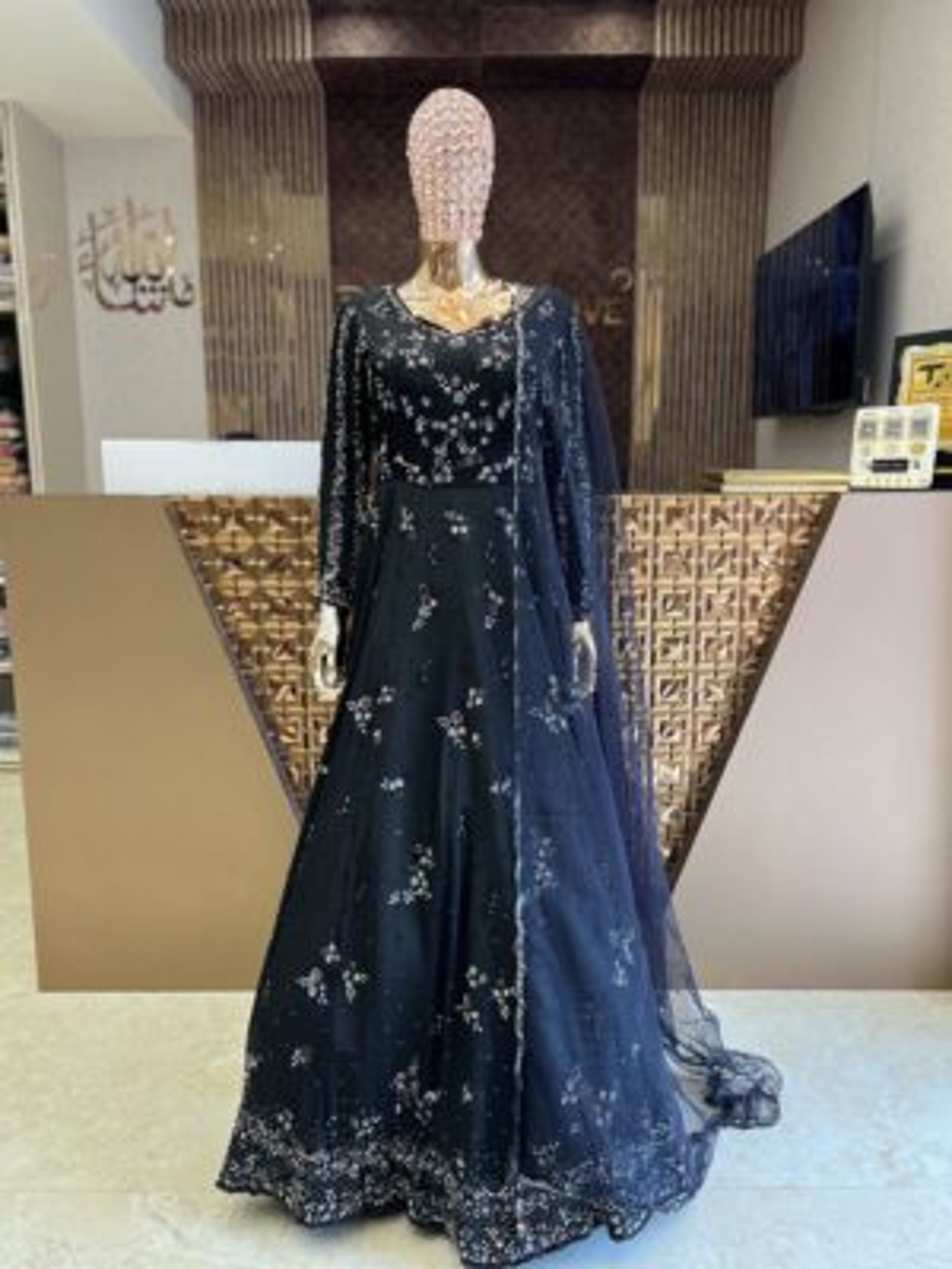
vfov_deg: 67.3
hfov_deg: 53.1
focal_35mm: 26
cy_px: 634
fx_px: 953
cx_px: 476
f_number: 1.5
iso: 40
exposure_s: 1/282
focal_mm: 5.7
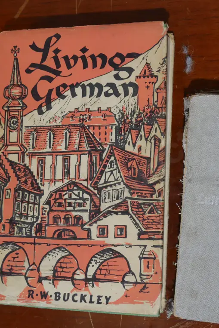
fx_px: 611
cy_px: 164
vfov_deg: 30.1
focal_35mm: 67
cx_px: 158
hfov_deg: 20.2
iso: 640
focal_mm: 24
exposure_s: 1/60
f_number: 5.6
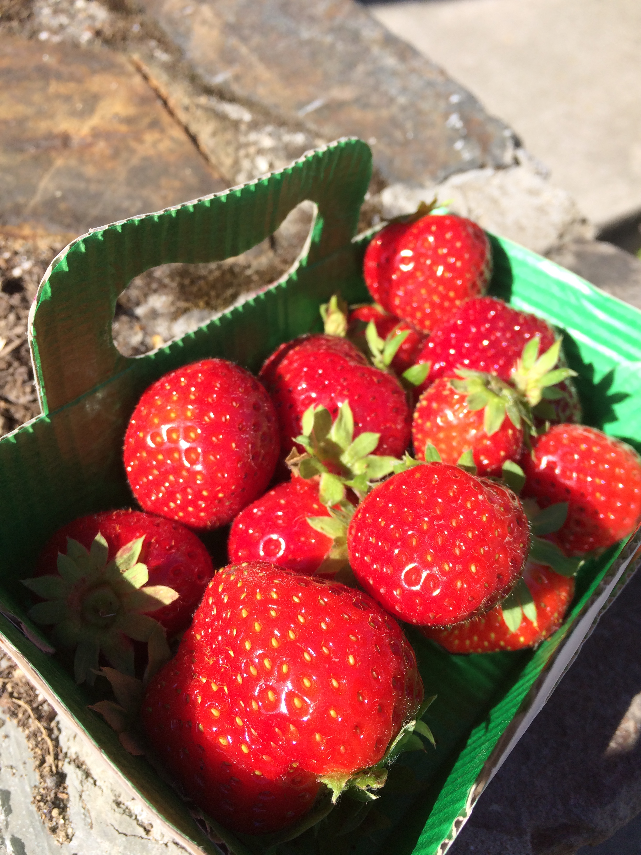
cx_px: 320
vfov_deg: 61.7
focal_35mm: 29
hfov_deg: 48.2
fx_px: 716
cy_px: 428
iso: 32
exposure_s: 1/977
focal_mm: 4.15
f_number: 2.2
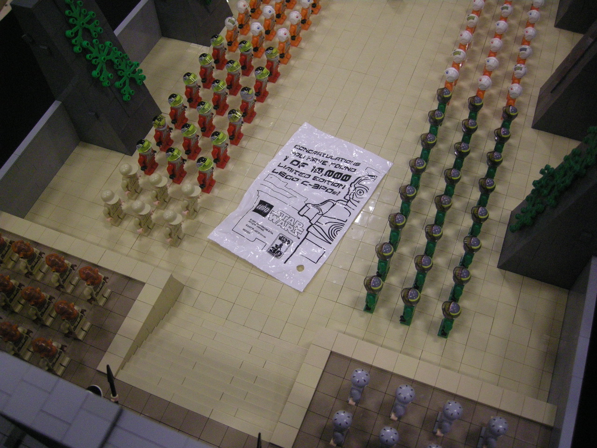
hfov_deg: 51.4
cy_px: 224
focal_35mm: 36
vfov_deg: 39.7
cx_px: 298
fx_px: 621
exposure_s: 1/43.5
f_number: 2.7
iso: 400
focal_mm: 7.5
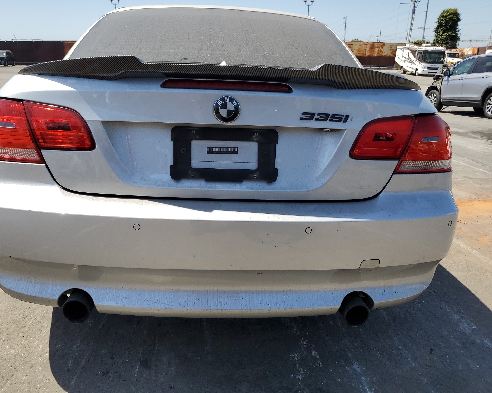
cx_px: 228
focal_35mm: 28
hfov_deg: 62.1
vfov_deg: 51.5
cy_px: 192
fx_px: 408
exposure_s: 1/2500
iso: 50
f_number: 1.5
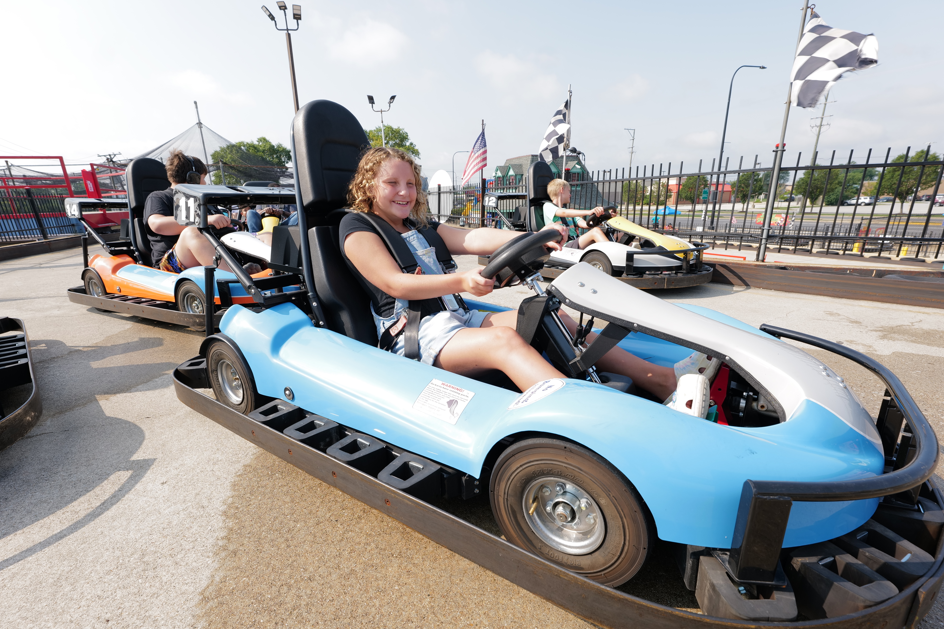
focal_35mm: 16
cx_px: 471
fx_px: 420
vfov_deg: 73.7
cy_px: 332
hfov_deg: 96.7
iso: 100
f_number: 7.1
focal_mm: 15
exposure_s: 1/125
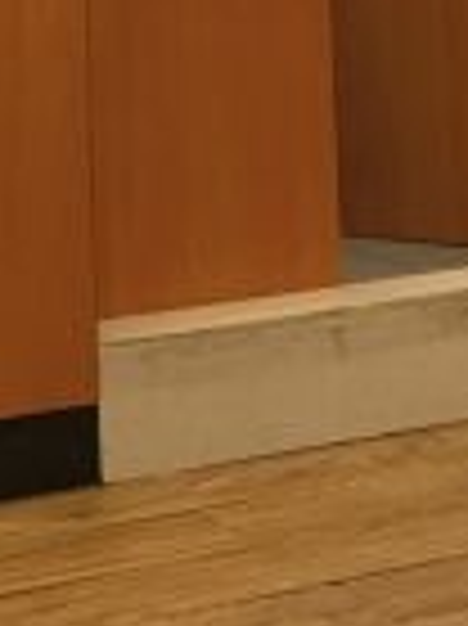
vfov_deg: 12.1
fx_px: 2636
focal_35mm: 146
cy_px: -599
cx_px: -119
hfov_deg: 10.0
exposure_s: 1/17
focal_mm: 4.15
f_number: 2.2
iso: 50
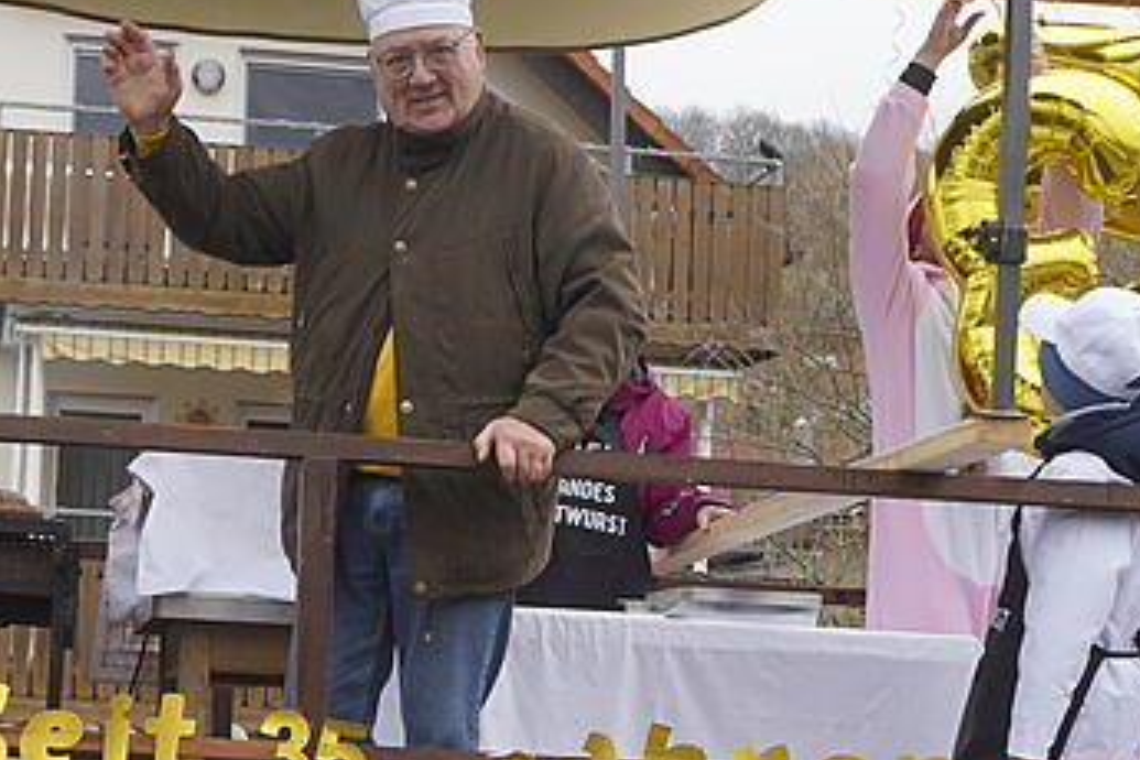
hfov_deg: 26.3
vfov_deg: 17.8
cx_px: 273
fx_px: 2406
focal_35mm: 76
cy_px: 610
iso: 100
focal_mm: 28
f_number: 5
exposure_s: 1/100
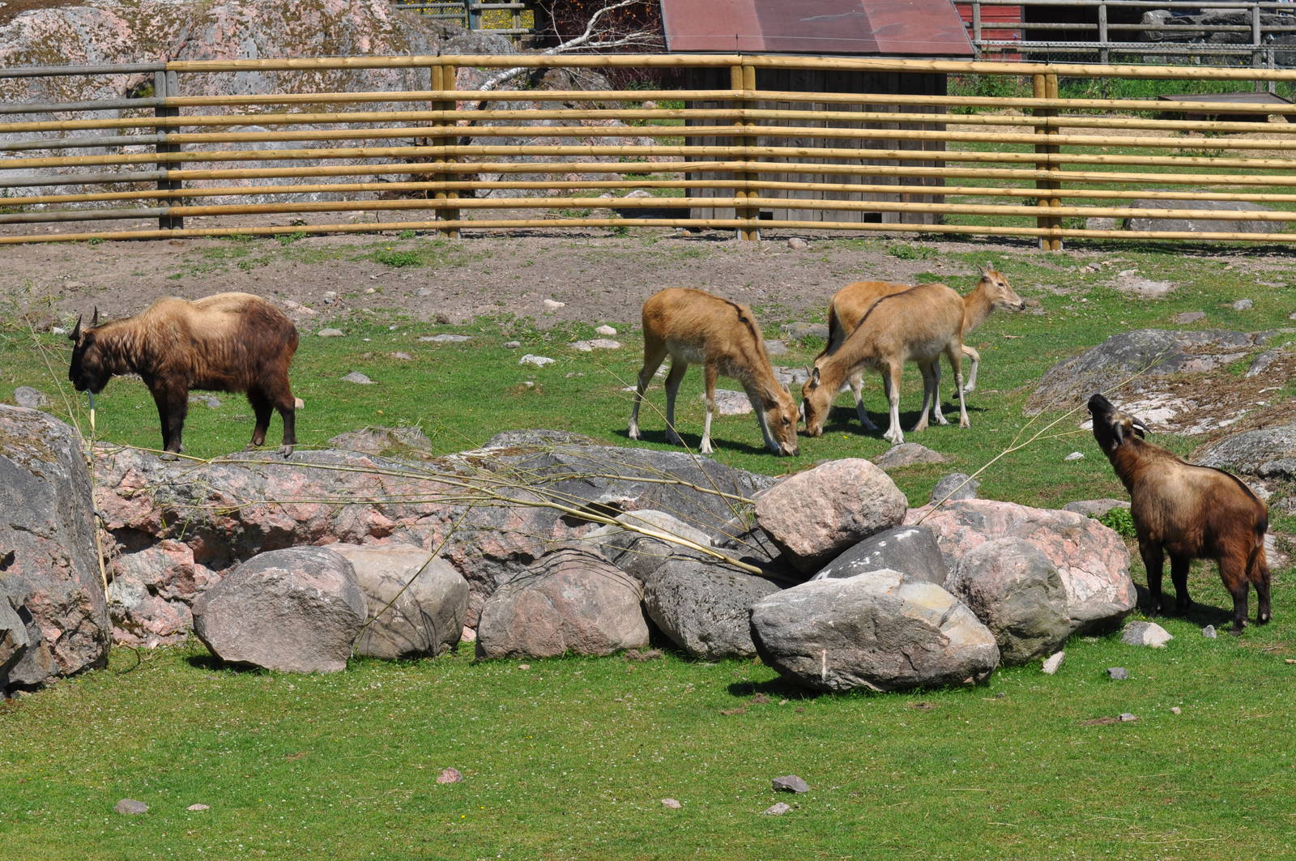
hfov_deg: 19.5
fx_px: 3776
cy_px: 430
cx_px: 648
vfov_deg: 13.0
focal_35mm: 105
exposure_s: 1/400
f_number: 10
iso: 200
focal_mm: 70
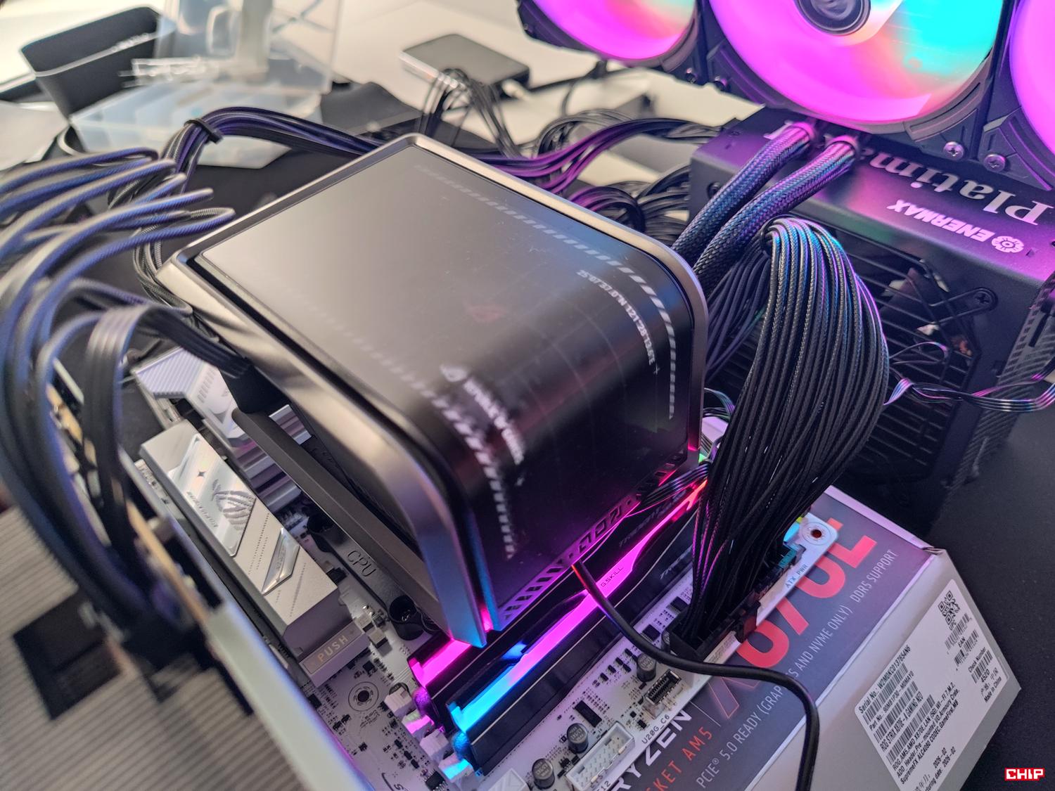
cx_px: 528
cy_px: 396
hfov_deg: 71.6
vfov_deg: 56.8
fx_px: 731
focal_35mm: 24
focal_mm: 6.78
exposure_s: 1/18
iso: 1072
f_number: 1.85
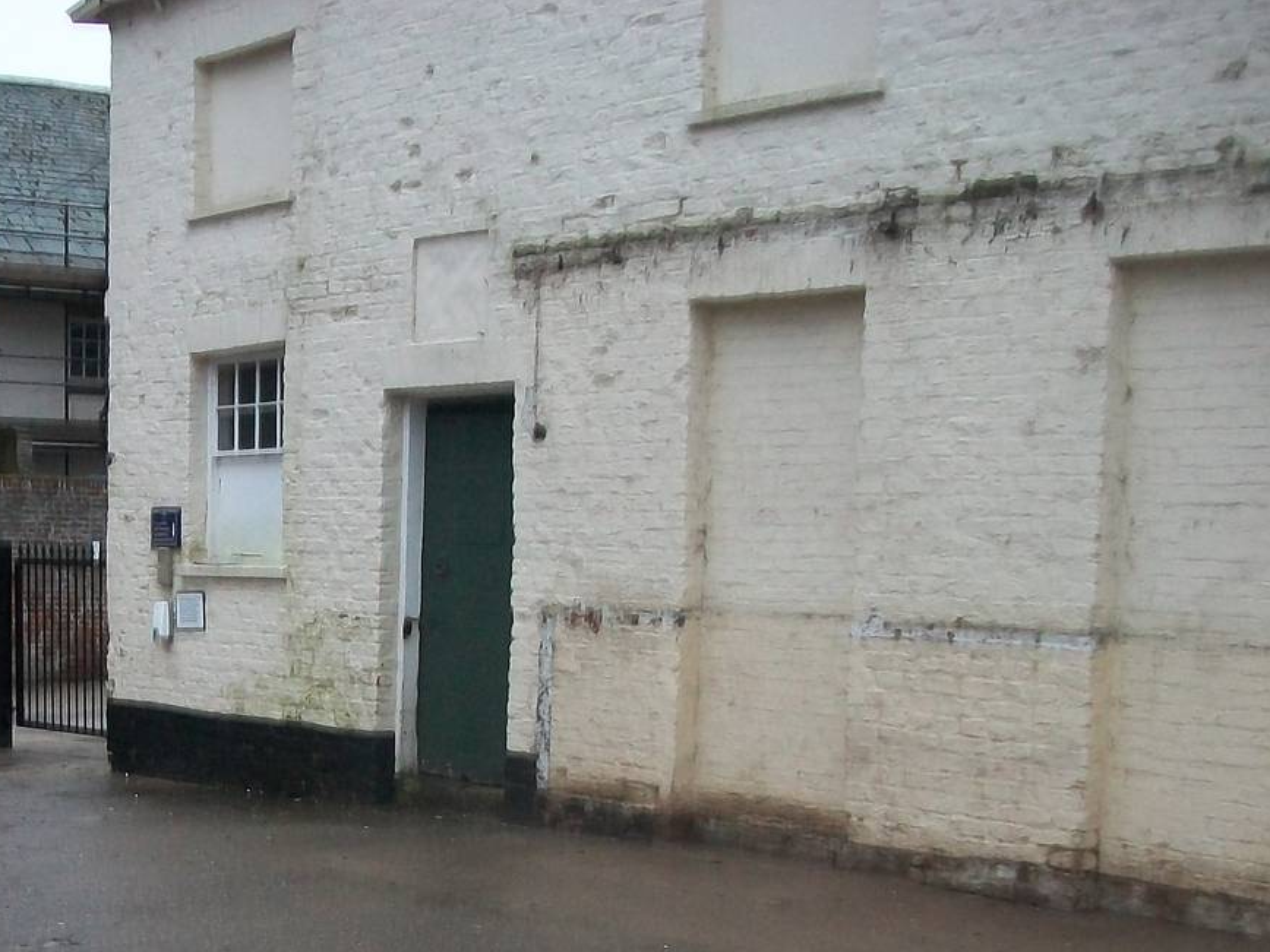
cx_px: 173
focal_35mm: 59
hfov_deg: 31.4
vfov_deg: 24.1
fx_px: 2165
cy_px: 850
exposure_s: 1/8
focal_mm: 5.7
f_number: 2.9
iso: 220
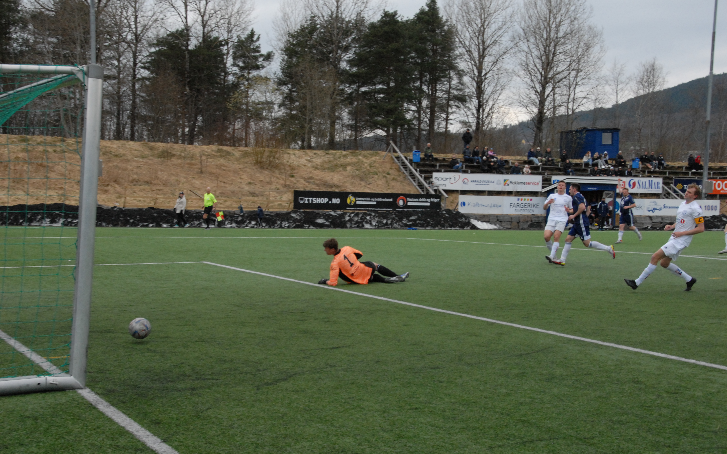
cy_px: 240
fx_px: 1050
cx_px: 367
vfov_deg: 24.4
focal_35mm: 53
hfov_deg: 38.2
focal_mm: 34
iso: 800
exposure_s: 1/500
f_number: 11
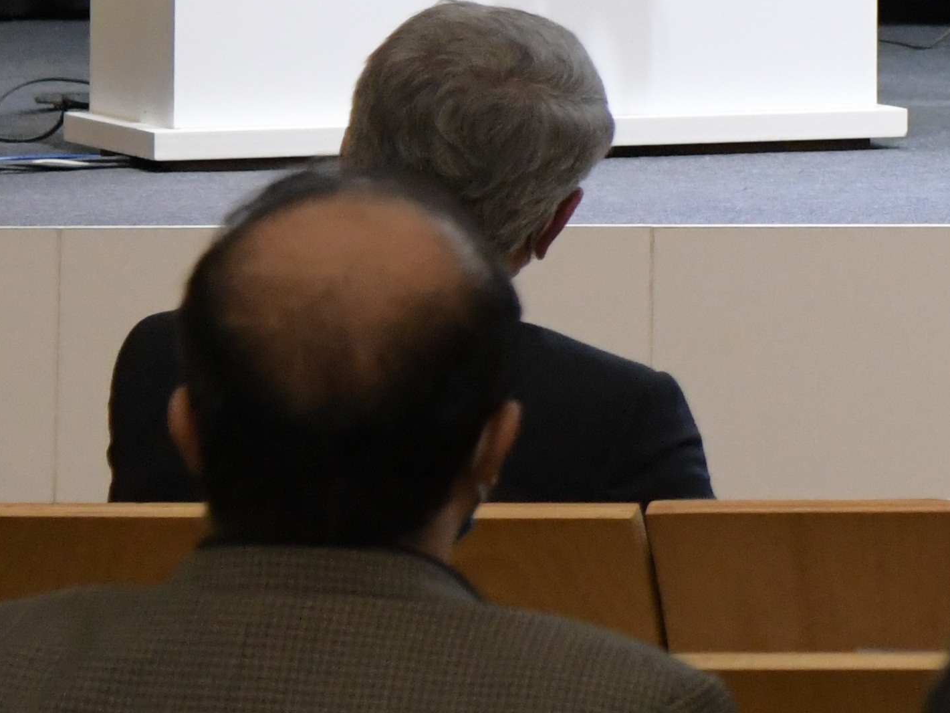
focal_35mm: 363
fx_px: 9963
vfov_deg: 4.1
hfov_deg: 5.2
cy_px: -336
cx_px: 2553
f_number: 5
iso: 2500
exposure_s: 1/125
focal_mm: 65
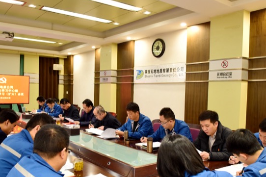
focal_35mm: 31
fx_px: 229
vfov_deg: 41.9
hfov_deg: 60.3
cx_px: 129
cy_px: 113
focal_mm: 24
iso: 1600
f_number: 4
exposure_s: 1/60
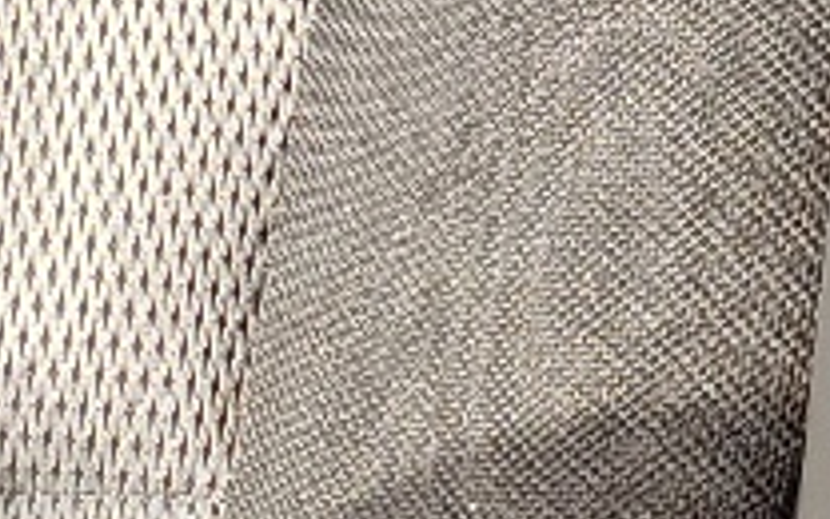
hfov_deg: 9.5
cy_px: -1230
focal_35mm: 212
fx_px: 4795
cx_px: 1345
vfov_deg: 5.7
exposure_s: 1/222
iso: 50
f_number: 1.5
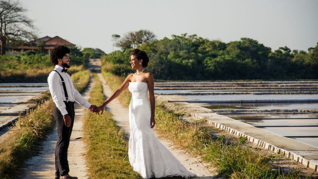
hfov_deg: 13.0
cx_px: 160
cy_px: 84
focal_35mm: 166
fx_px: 1396
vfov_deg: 7.3
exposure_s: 1/640
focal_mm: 105
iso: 100
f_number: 5.6
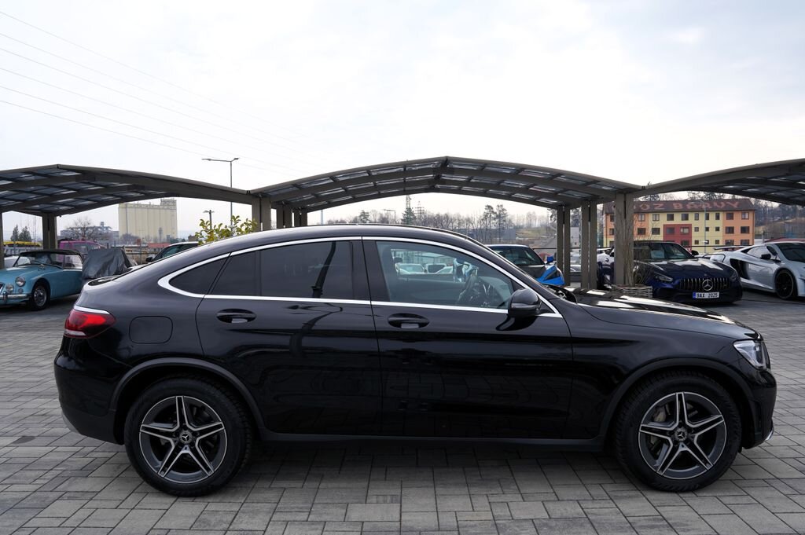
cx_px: 402
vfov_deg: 53.1
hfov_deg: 73.8
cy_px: 268
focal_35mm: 24
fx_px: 536
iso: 100
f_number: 8
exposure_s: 1/250
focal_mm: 24
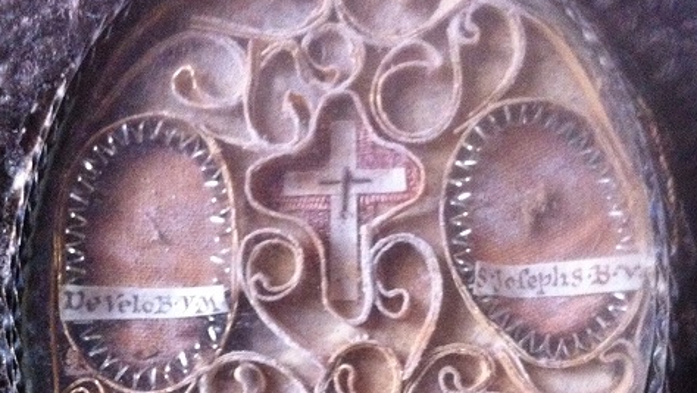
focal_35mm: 52
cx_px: 351
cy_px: 331
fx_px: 961
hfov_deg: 39.9
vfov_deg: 22.7
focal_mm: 3.85
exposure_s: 1/15
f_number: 2.8
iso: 800
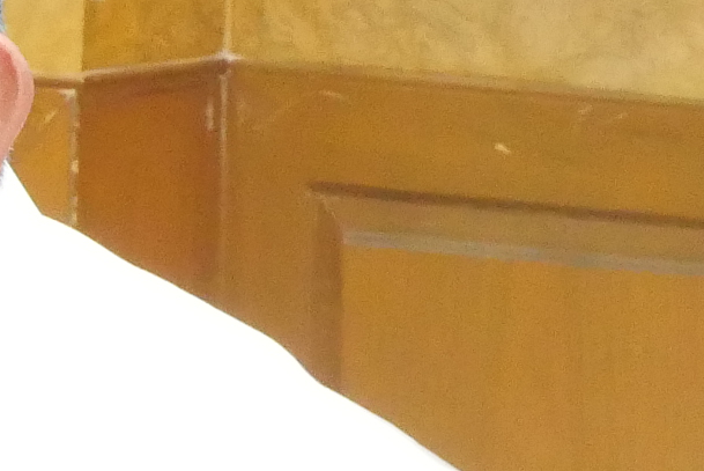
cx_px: -435
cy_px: 540
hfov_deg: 3.7
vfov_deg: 2.5
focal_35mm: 555
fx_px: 10861
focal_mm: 44
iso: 3200
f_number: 8
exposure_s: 1/15
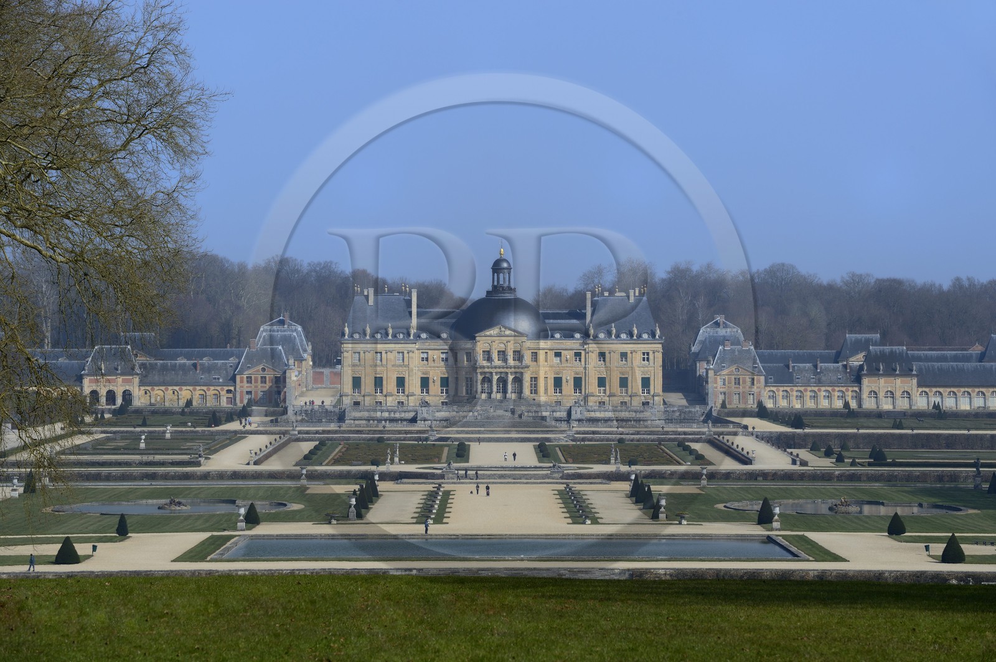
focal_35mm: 170
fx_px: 4699
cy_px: 331
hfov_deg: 12.1
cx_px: 498
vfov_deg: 8.1
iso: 100
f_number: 11
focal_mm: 170
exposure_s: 1/250
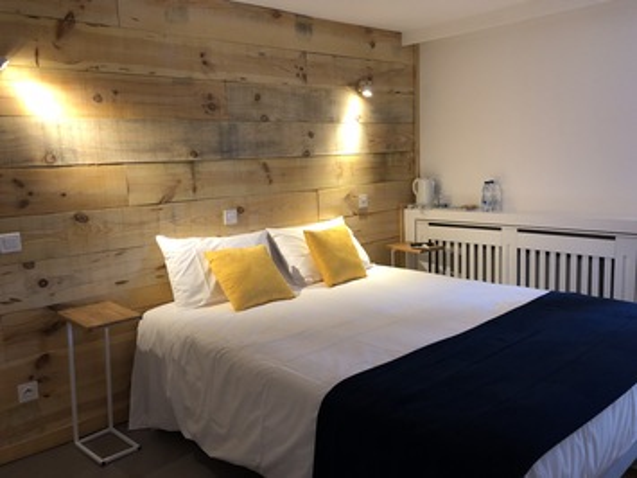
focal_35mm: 28
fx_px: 515
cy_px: 239
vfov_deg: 49.7
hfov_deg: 63.5
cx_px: 318
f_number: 1.8
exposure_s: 1/17
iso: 64
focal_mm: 4
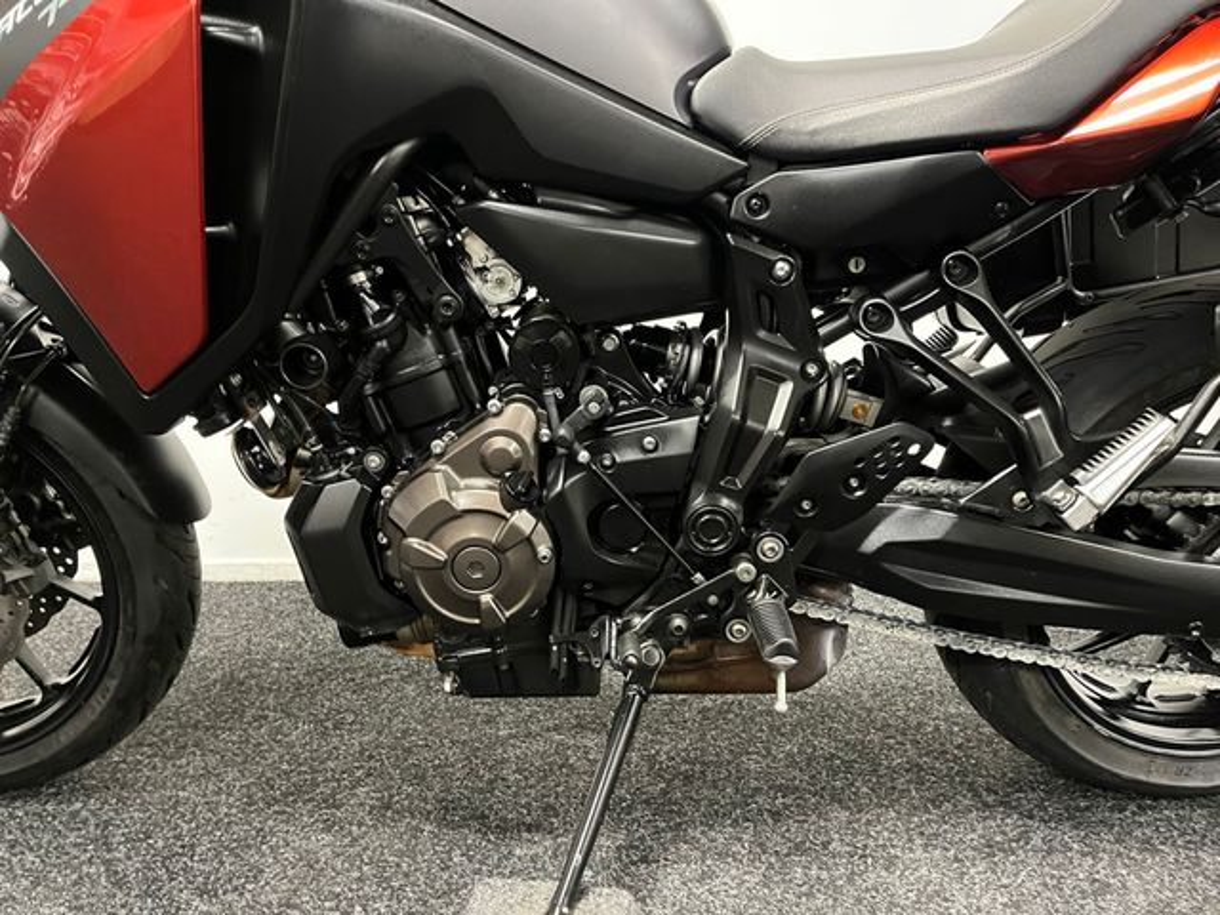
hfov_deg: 67.3
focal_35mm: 26
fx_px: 916
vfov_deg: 53.1
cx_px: 610
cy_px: 458
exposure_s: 1/25
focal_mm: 5.1
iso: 500
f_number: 1.6
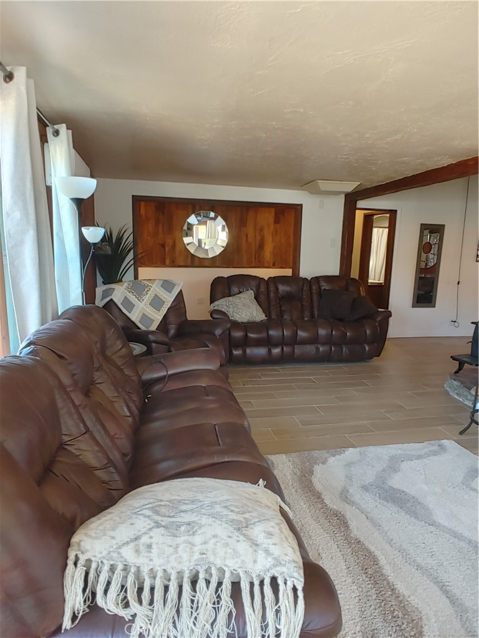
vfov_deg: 76.4
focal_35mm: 22
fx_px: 406
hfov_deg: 61.1
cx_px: 240
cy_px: 319
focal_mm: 1.78
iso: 150
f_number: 1.9
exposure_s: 1/24
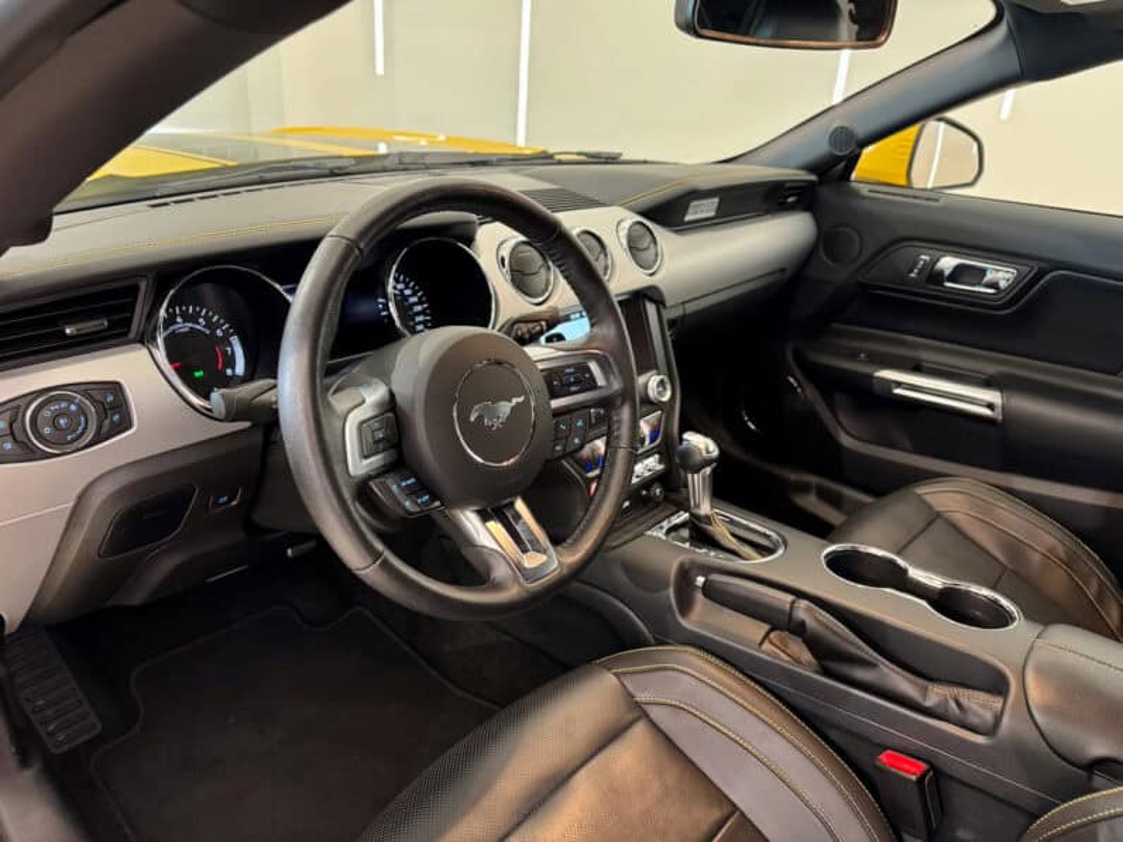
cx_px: 562
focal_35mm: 24
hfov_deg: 71.6
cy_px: 421
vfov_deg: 56.8
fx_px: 779
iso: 640
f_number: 1.8
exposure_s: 1/33
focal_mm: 6.8
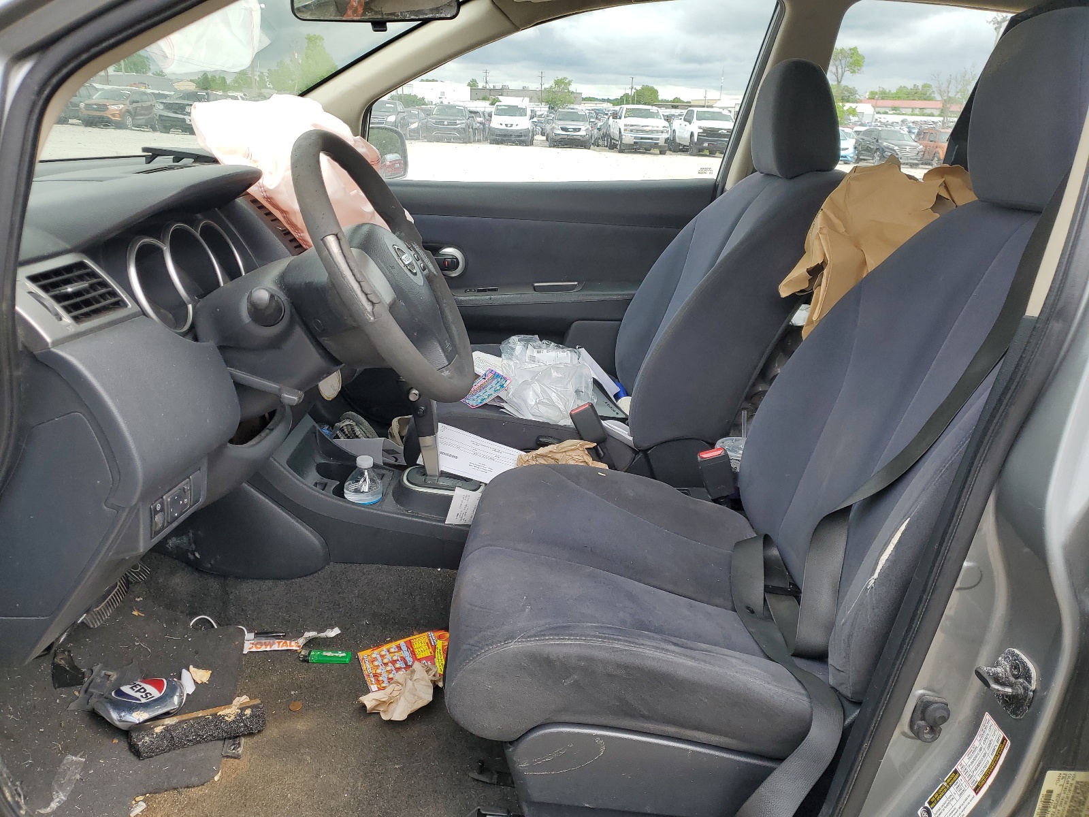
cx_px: 544
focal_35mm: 26
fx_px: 818
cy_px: 408
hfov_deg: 67.3
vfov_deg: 53.1
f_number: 1.5
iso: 50
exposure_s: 1/714
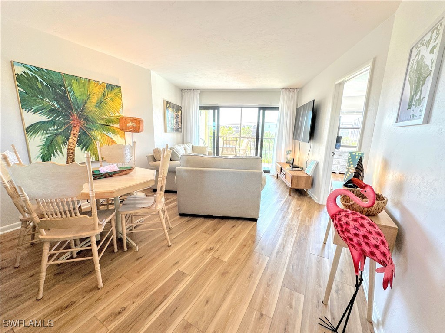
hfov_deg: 102.1
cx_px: 222
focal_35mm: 14
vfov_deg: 85.7
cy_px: 166
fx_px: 180
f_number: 2.2
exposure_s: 1/120
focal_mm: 2.22
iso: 100
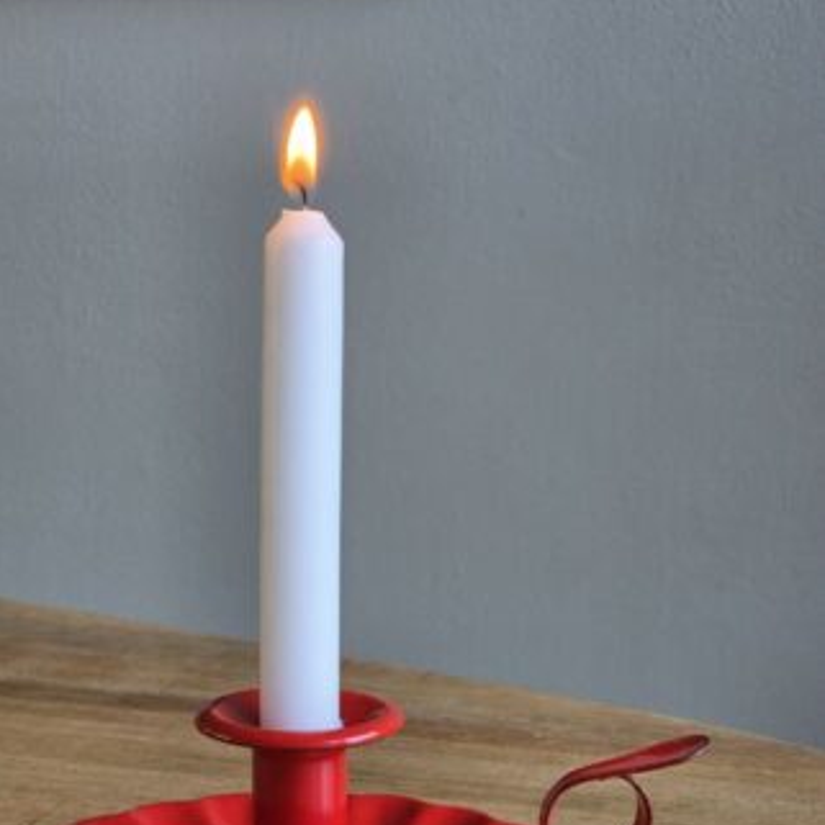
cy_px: 532
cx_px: 411
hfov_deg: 21.1
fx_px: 2211
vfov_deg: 21.1
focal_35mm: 82
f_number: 2.4
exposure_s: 1/100
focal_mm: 7.9
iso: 125
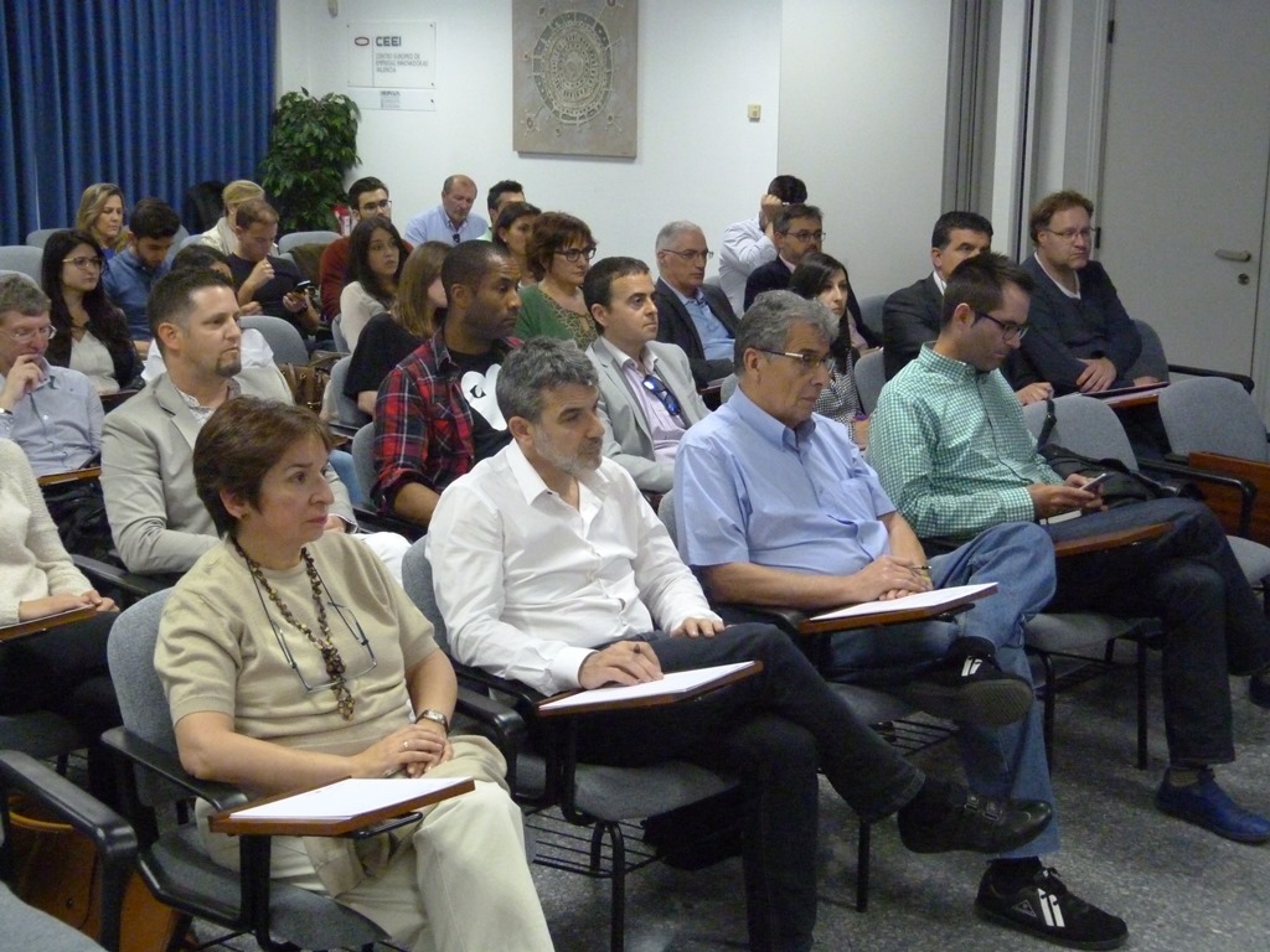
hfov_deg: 40.4
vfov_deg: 30.9
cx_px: 635
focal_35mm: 47
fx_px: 1724
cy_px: 476
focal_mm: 8.5
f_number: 3.2
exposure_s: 1/40
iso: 800
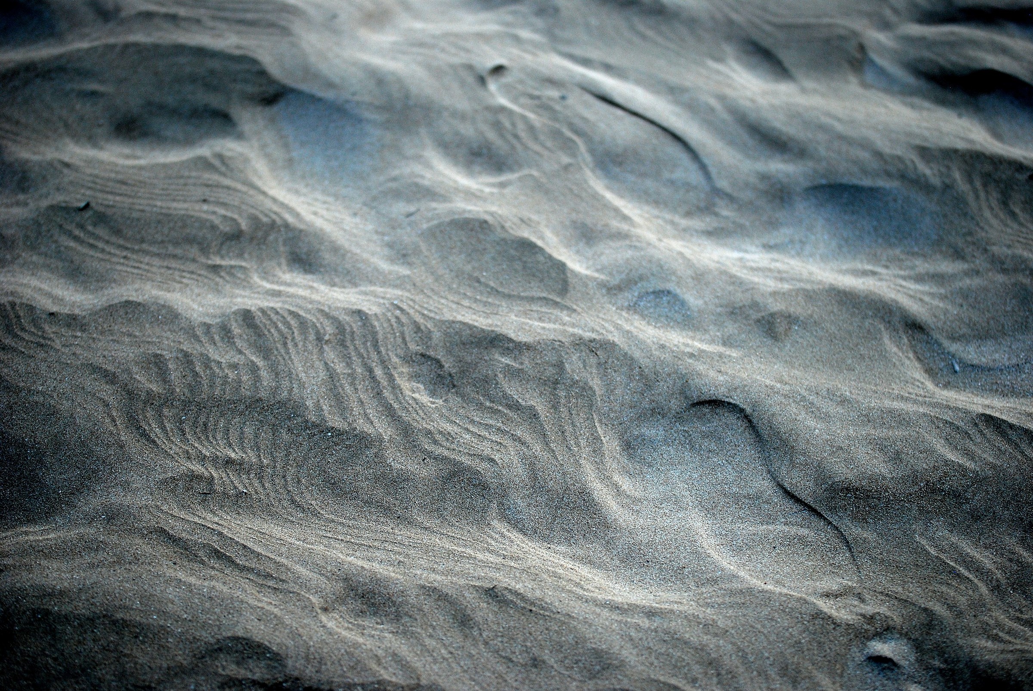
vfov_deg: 15.2
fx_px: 2585
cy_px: 346
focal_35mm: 90
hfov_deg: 22.6
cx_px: 516
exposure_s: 1/20
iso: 200
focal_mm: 60
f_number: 2.5
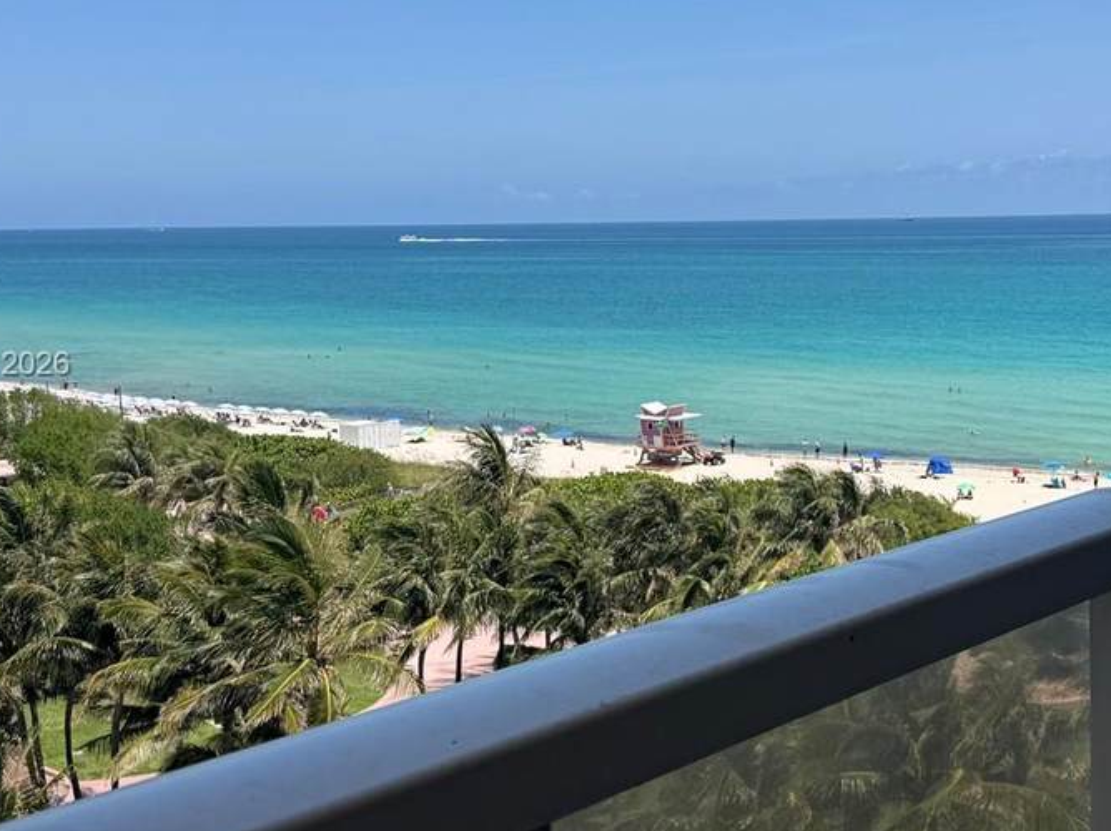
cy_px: 366
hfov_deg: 40.9
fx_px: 1475
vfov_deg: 31.4
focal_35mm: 46
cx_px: 720
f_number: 1.78
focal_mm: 6.76
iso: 80
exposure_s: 1/4950
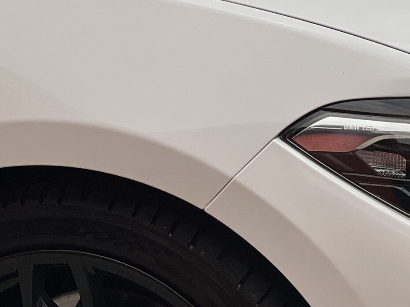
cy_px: 234
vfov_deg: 7.0
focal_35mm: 212
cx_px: 310
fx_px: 2510
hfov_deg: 9.3
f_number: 2.8
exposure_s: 1/475
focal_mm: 9
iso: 32
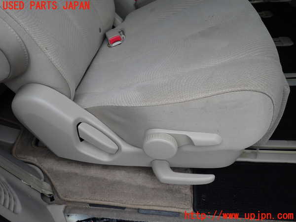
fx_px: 214
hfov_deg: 69.4
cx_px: 148
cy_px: 111
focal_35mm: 25
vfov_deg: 54.9
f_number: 2
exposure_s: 1/60
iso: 160
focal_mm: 4.5
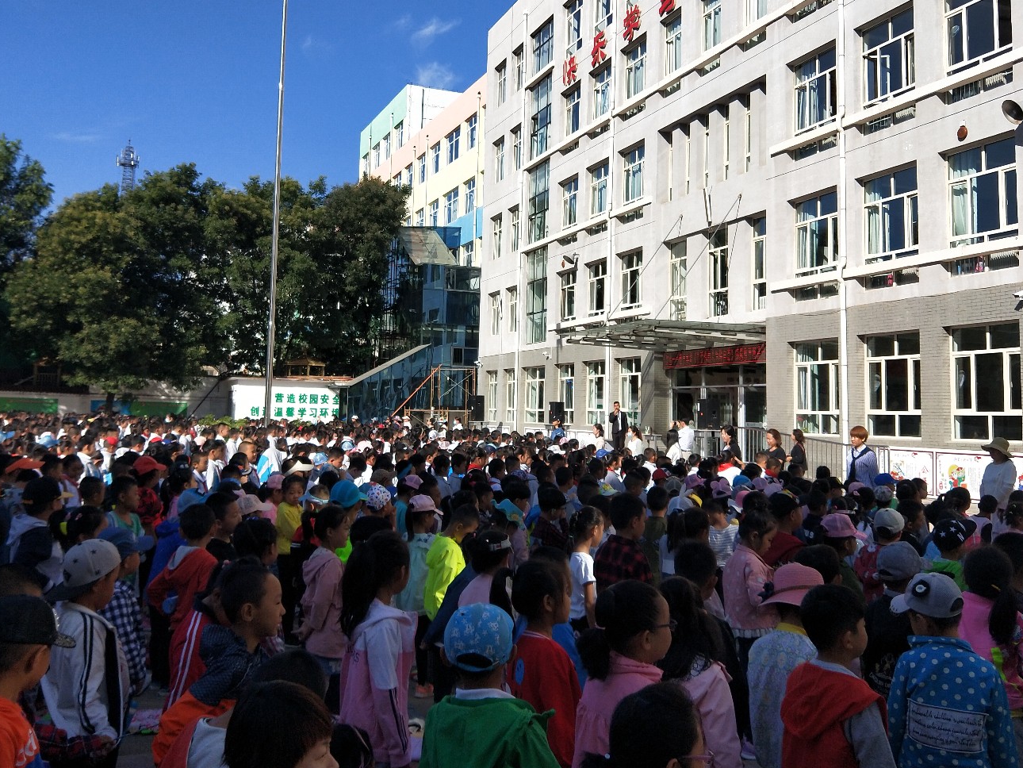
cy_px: 298
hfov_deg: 58.3
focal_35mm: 31
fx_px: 916
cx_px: 501
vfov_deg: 45.2
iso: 33
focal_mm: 4.27
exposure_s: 1/2133
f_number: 1.7
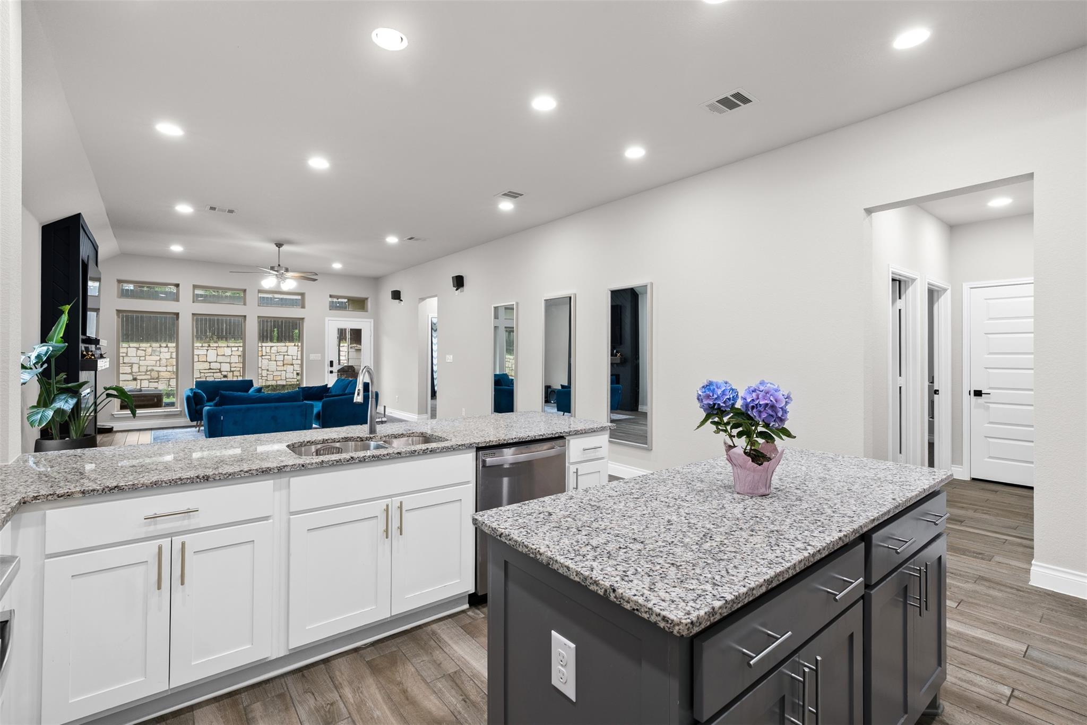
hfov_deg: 96.7
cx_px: 544
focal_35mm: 16
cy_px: 362
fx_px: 483
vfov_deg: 73.7
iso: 400
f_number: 9
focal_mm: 16
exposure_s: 1/1.25
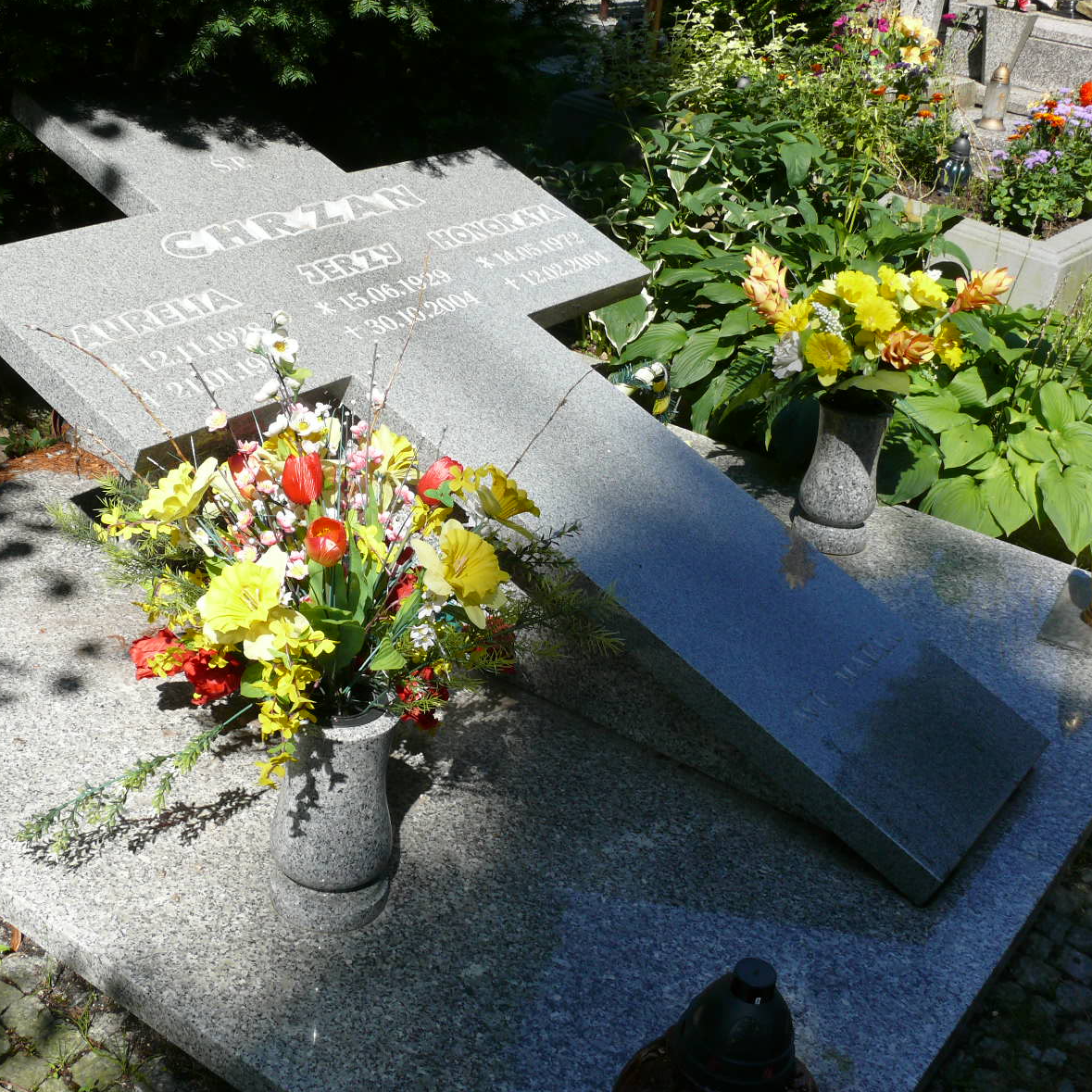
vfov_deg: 40.0
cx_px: 478
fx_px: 1499
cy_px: 537
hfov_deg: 40.0
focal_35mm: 42
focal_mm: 7.4
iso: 100
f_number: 5.6
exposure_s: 1/320
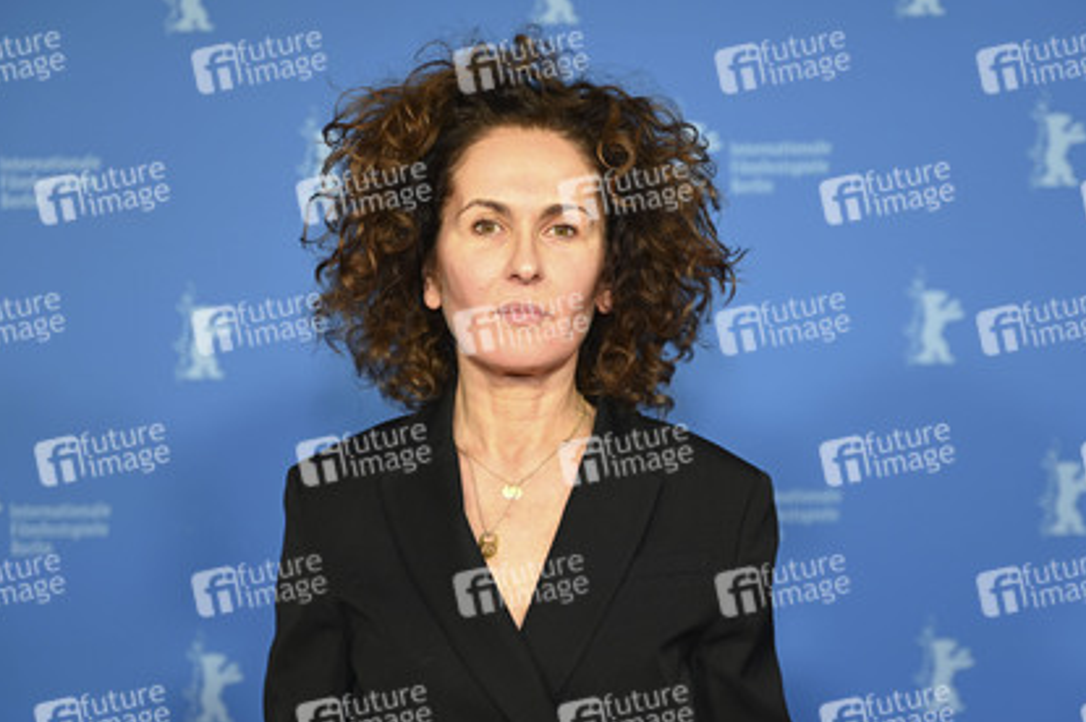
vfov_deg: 21.5
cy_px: 390
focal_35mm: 63
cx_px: 556
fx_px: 1899
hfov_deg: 31.9
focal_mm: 58
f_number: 2.8
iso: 320
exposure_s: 1/160
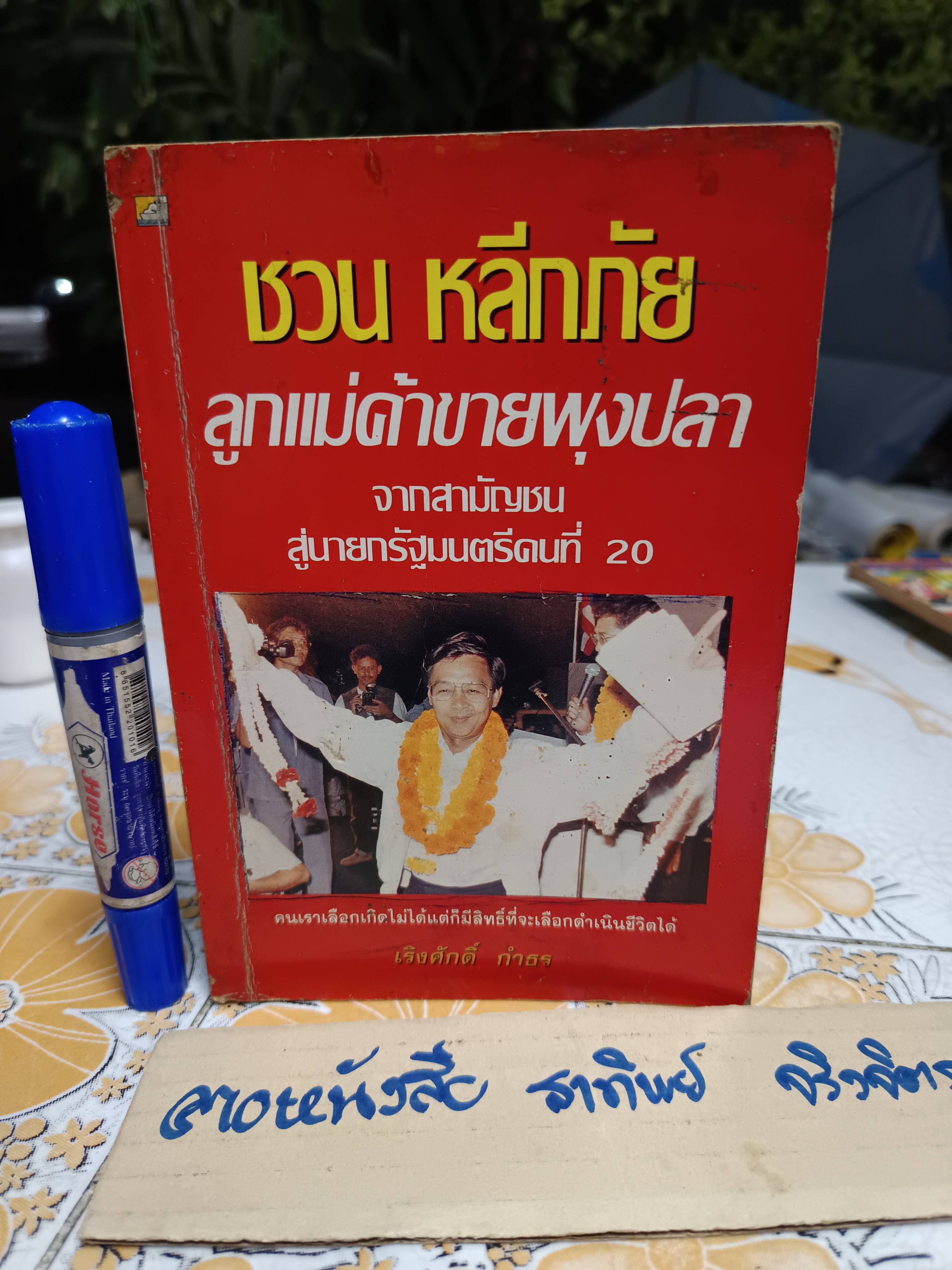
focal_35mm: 24
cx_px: 476
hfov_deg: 56.8
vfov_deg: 71.6
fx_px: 880
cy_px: 635
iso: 1374
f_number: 1.7
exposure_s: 1/25
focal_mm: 5.31
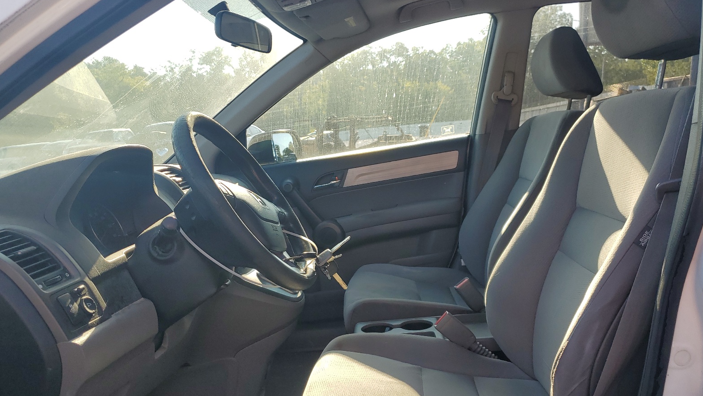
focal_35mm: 29
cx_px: 359
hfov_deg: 66.1
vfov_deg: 39.6
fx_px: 541
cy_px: 268
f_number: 1.5
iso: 50
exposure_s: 1/769
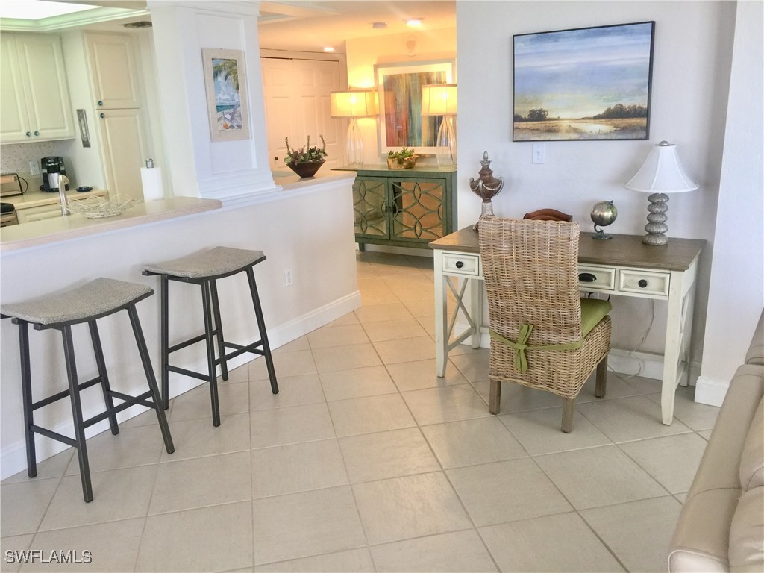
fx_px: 640
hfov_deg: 61.7
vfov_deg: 48.2
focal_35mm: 29
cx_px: 382
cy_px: 286
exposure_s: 1/30
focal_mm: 4.15
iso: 40
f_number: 2.2
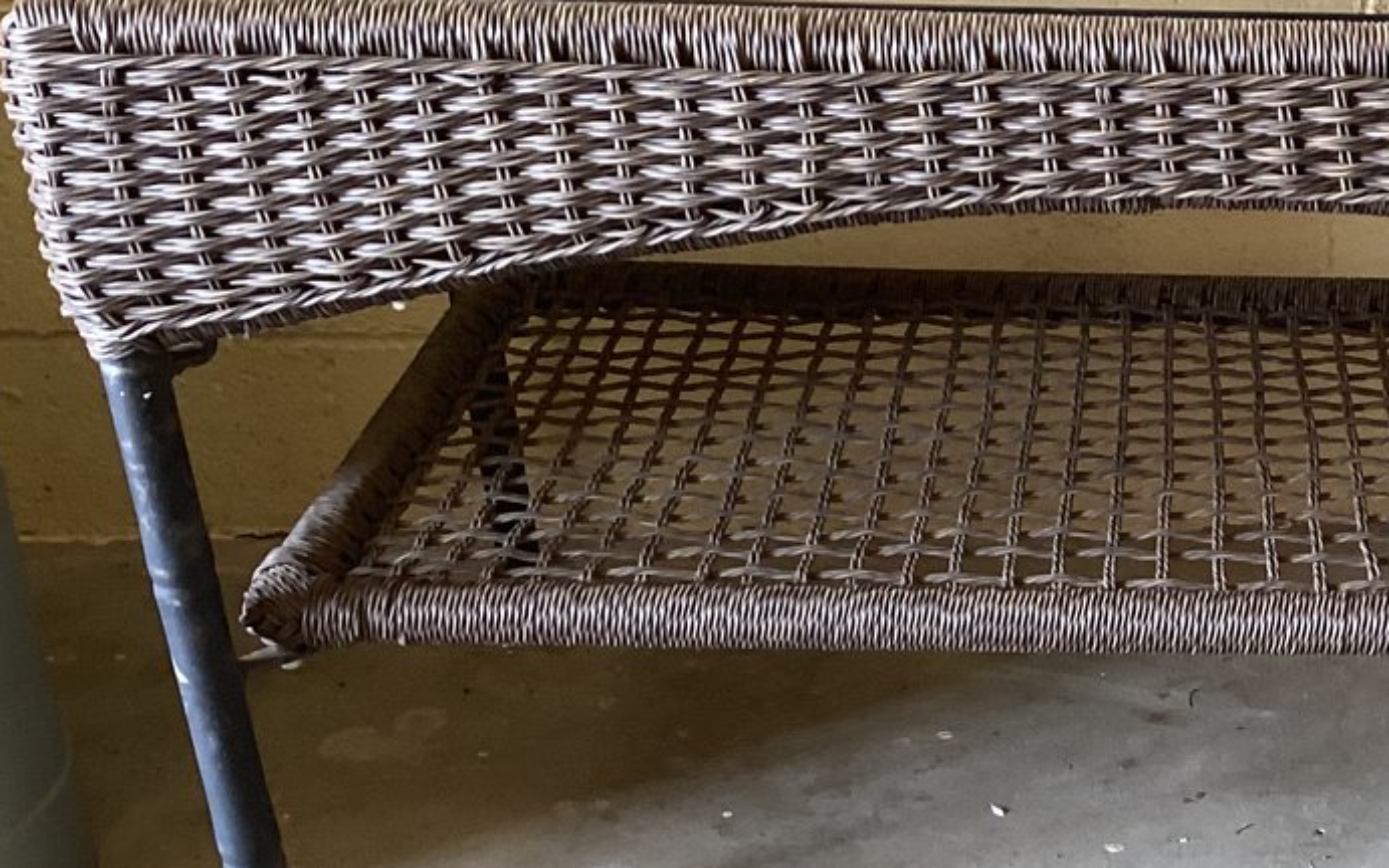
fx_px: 2726
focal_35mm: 72
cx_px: 1308
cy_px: 720
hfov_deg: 27.3
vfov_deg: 17.9
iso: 125
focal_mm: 3.3
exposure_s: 1/60
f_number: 2.4
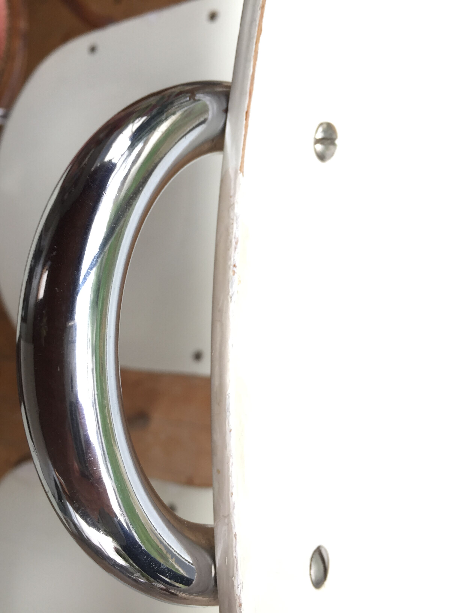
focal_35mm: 29
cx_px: 230
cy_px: 306
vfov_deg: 61.7
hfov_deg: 48.2
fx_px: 513
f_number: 2.2
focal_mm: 4.15
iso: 32
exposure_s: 1/33
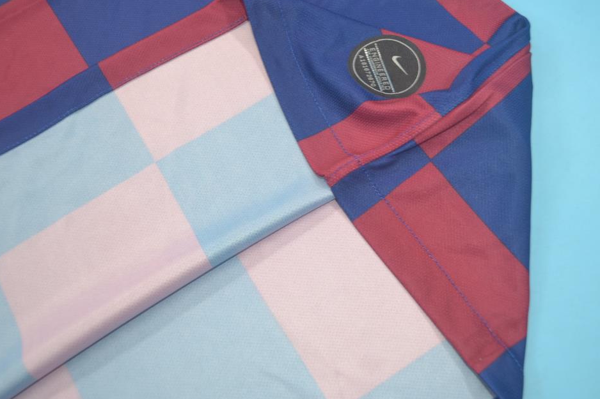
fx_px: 633
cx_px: 321
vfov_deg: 35.0
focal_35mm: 38
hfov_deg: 50.7
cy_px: 189
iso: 200
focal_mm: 22
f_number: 3.8
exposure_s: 1/60
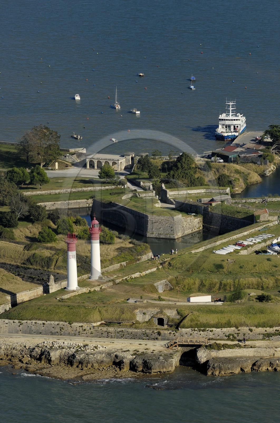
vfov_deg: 11.4
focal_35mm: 180
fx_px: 2106
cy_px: 212
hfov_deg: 7.6
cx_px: 140
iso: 100
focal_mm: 120
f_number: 5
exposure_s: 1/640
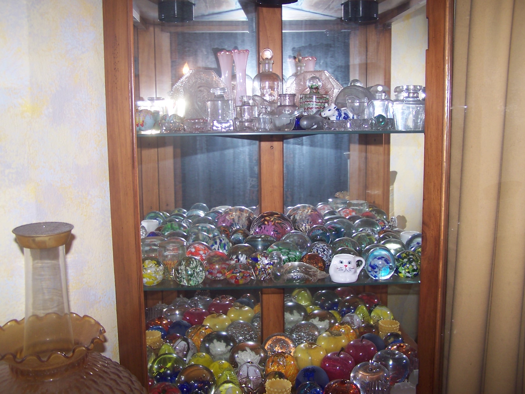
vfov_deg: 37.7
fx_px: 576
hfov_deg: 49.0
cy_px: 197
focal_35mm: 38
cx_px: 262
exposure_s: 1/60
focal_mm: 6.3
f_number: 2.8
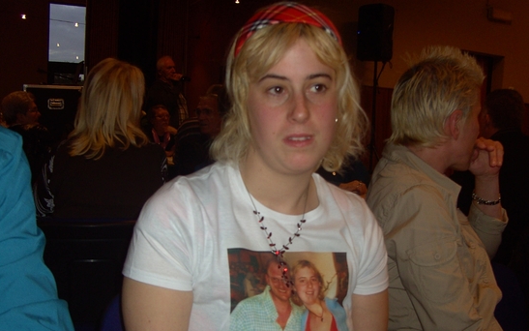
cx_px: 278
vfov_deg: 29.7
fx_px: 620
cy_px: 216
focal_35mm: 43
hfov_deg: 46.2
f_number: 2.8
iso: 64
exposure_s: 1/50
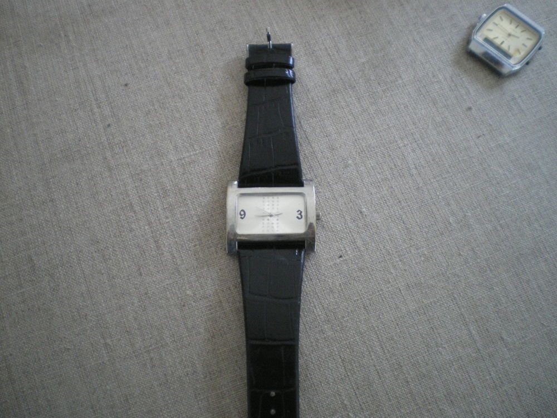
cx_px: 278
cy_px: 209
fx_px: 579
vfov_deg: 39.7
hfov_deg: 51.4
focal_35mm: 36
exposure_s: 1/50
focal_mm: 6.3
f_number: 3.1
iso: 500
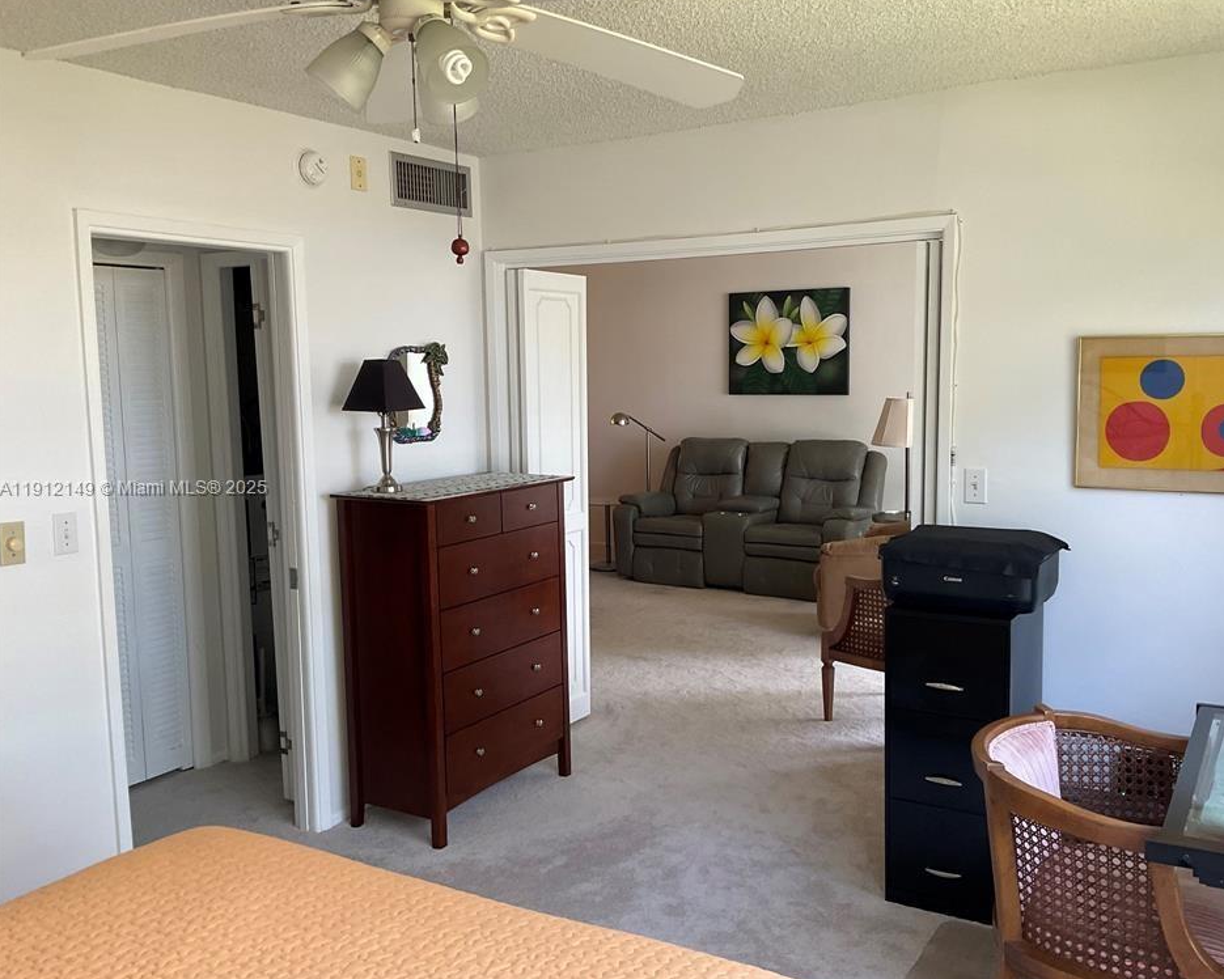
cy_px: 490
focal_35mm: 31
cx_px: 665
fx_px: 1123
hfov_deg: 57.1
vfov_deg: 47.1
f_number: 1.8
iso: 64
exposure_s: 1/60
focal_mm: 3
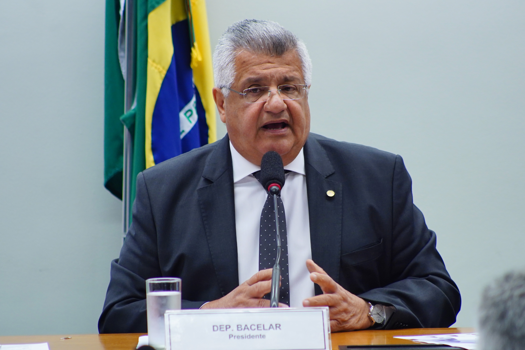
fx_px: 5031
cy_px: 175
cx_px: 262
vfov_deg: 4.0
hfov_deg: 6.0
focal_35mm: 345
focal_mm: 230
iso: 1250
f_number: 5
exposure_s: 1/160
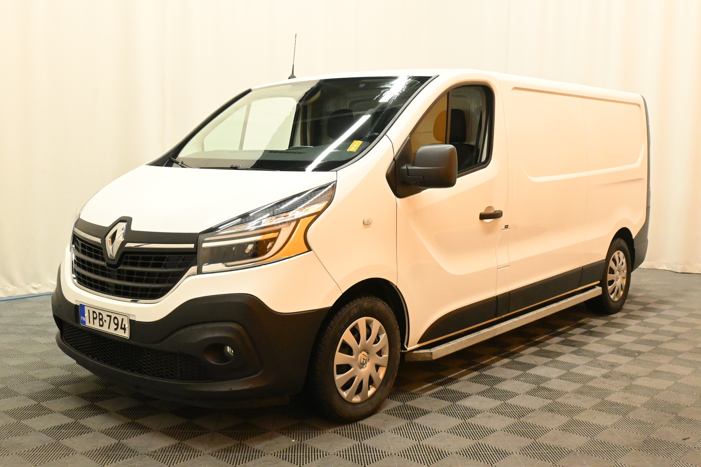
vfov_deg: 36.2
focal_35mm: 37
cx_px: 350
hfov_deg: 52.2
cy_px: 234
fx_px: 716
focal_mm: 24.5
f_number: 11
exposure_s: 1/40
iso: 5000
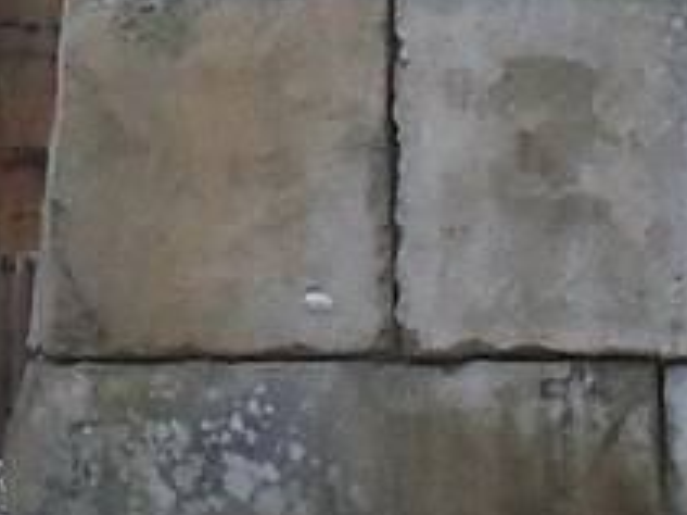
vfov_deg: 2.4
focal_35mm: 606
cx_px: -840
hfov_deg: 3.2
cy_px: -479
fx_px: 12020
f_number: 4.1
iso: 200
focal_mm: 14.2
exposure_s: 1/1000
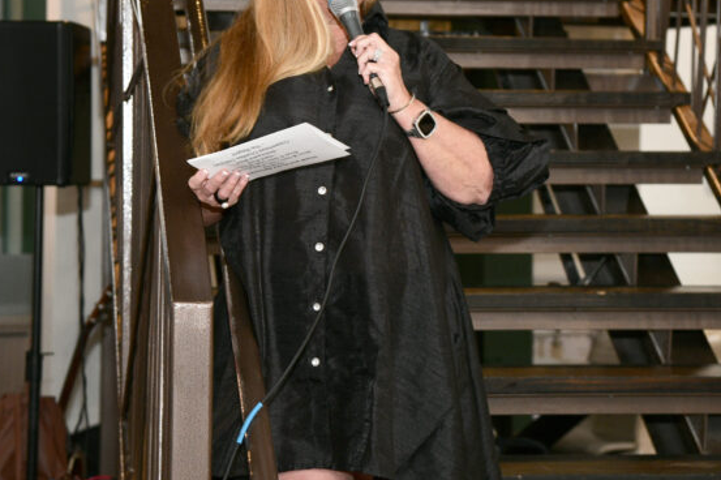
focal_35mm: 107
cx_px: 376
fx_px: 2142
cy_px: 160
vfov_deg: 12.8
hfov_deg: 19.1
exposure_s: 1/60
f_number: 4
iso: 1600
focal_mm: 70
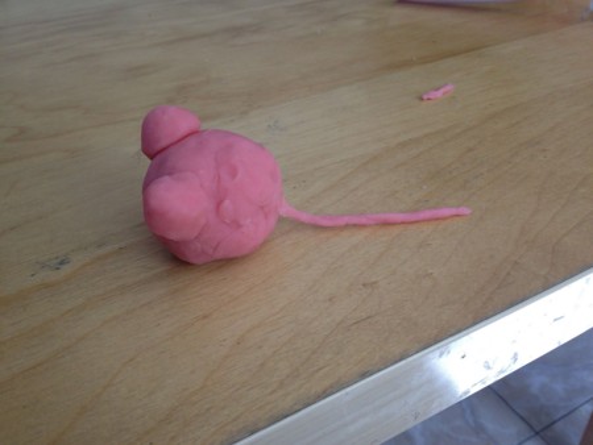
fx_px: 600
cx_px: 296
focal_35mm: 35
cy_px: 222
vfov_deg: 40.7
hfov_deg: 52.6
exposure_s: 1/120
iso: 100
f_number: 2.4
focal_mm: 4.28
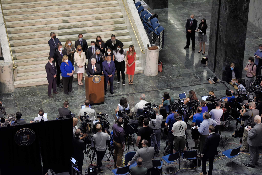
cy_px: 88
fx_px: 626
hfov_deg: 23.6
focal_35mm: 86
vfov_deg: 15.9
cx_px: 131
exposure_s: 1/640
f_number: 2.8
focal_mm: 86
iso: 3200
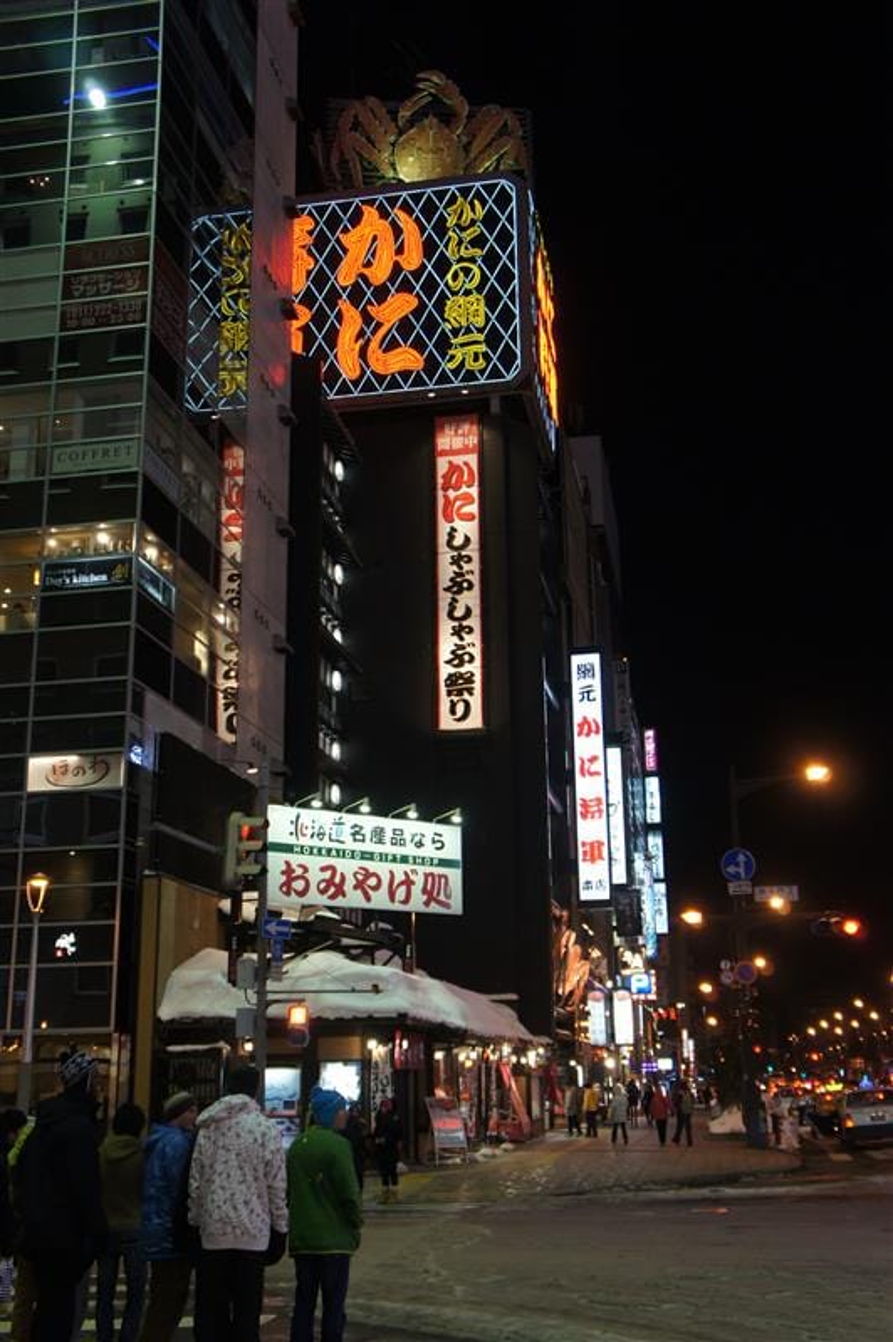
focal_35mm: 37
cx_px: 446
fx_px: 1379
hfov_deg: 35.9
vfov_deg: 51.9
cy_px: 671
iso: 800
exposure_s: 1/40
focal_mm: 25
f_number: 4
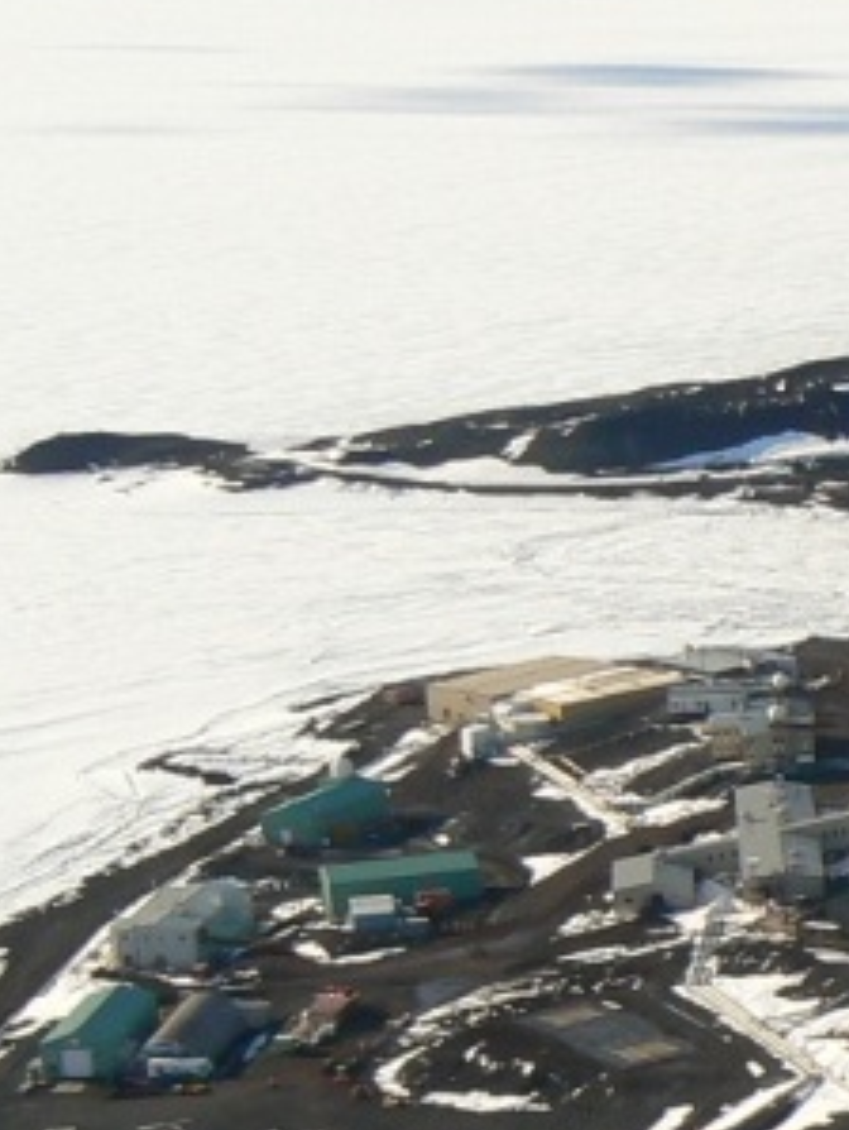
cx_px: 1698
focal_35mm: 110
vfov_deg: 17.7
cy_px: 937
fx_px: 3592
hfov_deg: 12.0
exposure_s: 1/400
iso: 80
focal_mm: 6
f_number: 5.6
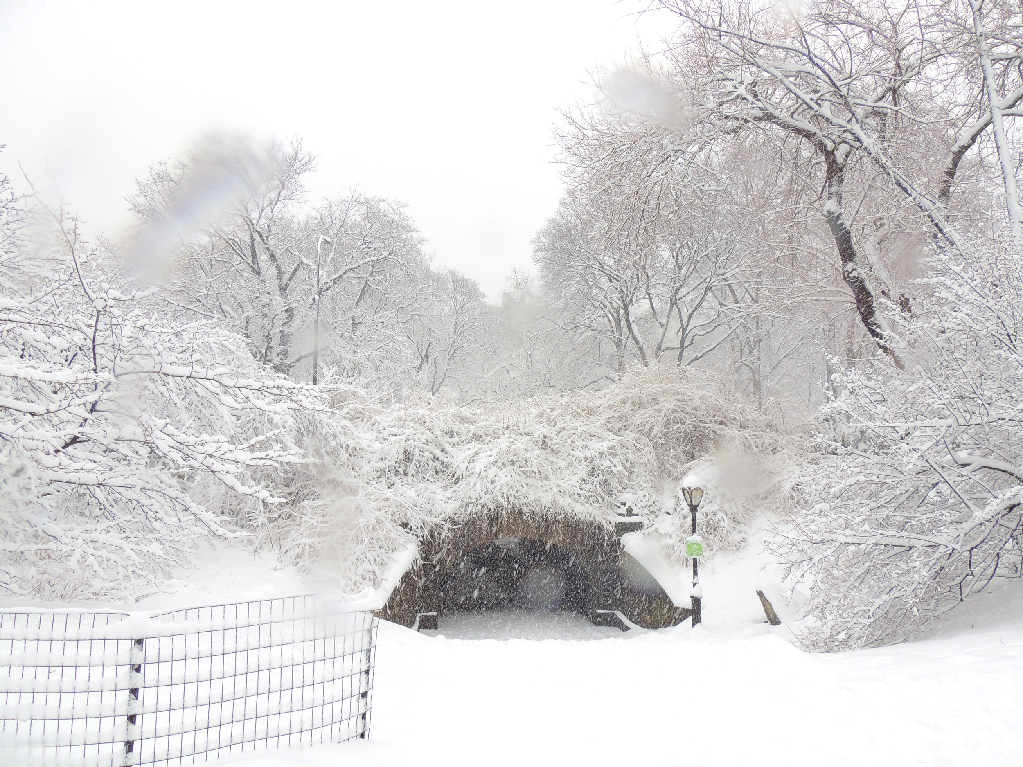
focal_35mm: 24
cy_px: 384
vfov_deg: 56.8
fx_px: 709
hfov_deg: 71.6
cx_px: 512
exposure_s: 1/100
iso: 100
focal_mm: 4.3
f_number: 3.7
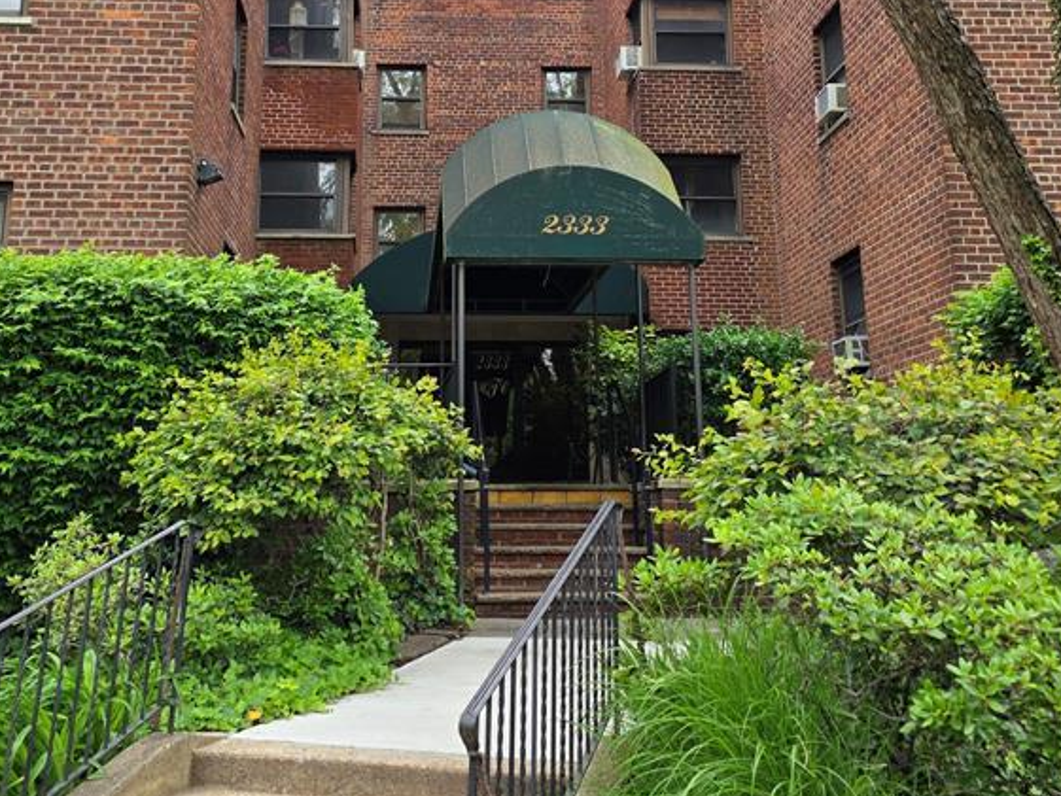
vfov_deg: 33.7
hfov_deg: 44.7
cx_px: 477
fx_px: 1288
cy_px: 204
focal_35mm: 42
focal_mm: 6.3
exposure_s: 1/180
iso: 40
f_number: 1.7
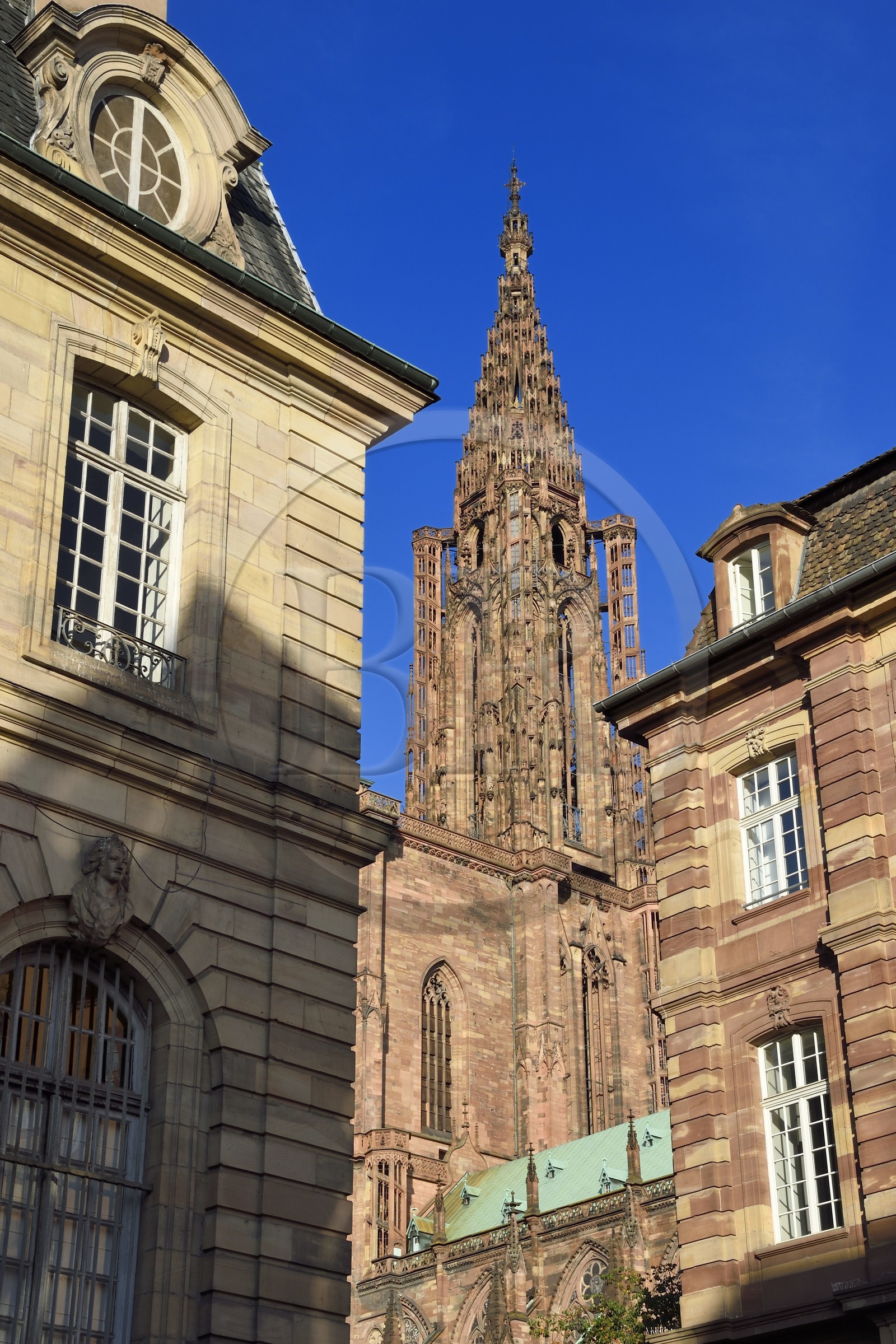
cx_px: 448
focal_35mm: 58
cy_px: 672
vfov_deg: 34.5
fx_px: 2165
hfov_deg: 23.4
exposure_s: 1/250
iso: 200
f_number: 13
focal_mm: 58
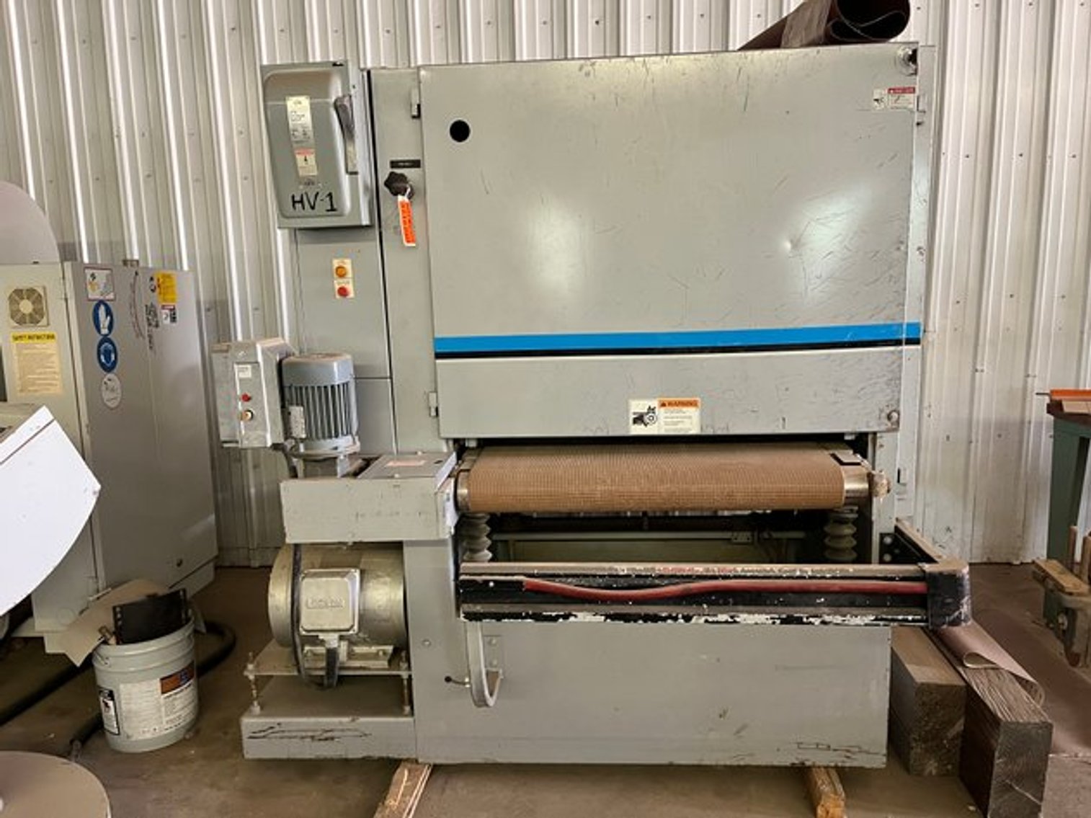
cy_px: 409
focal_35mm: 26
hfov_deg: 67.3
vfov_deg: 53.1
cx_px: 546
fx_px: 819
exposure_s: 1/60
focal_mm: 5.1
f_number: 1.6
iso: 250
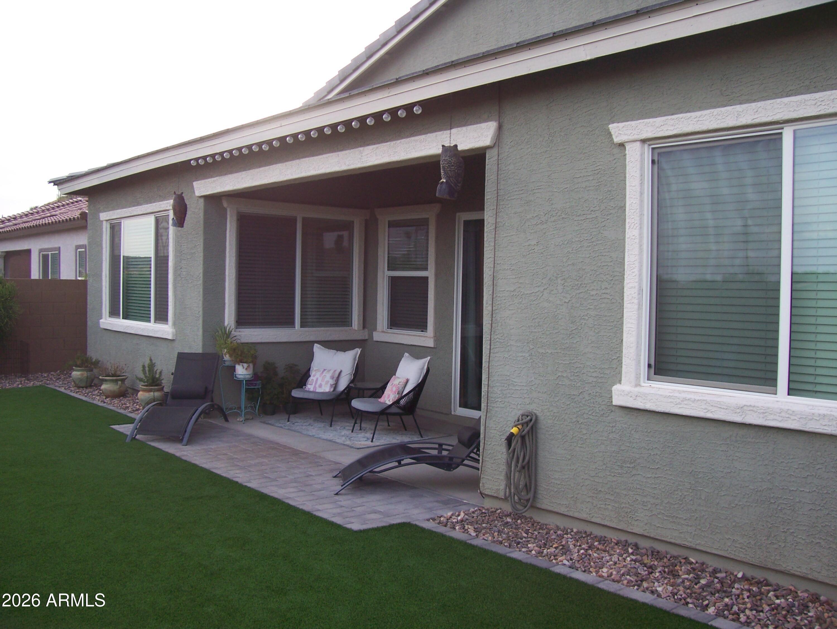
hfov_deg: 53.9
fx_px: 823
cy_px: 314
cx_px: 418
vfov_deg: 41.8
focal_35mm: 34
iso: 80
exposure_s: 1/250
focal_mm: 5.6
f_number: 2.7
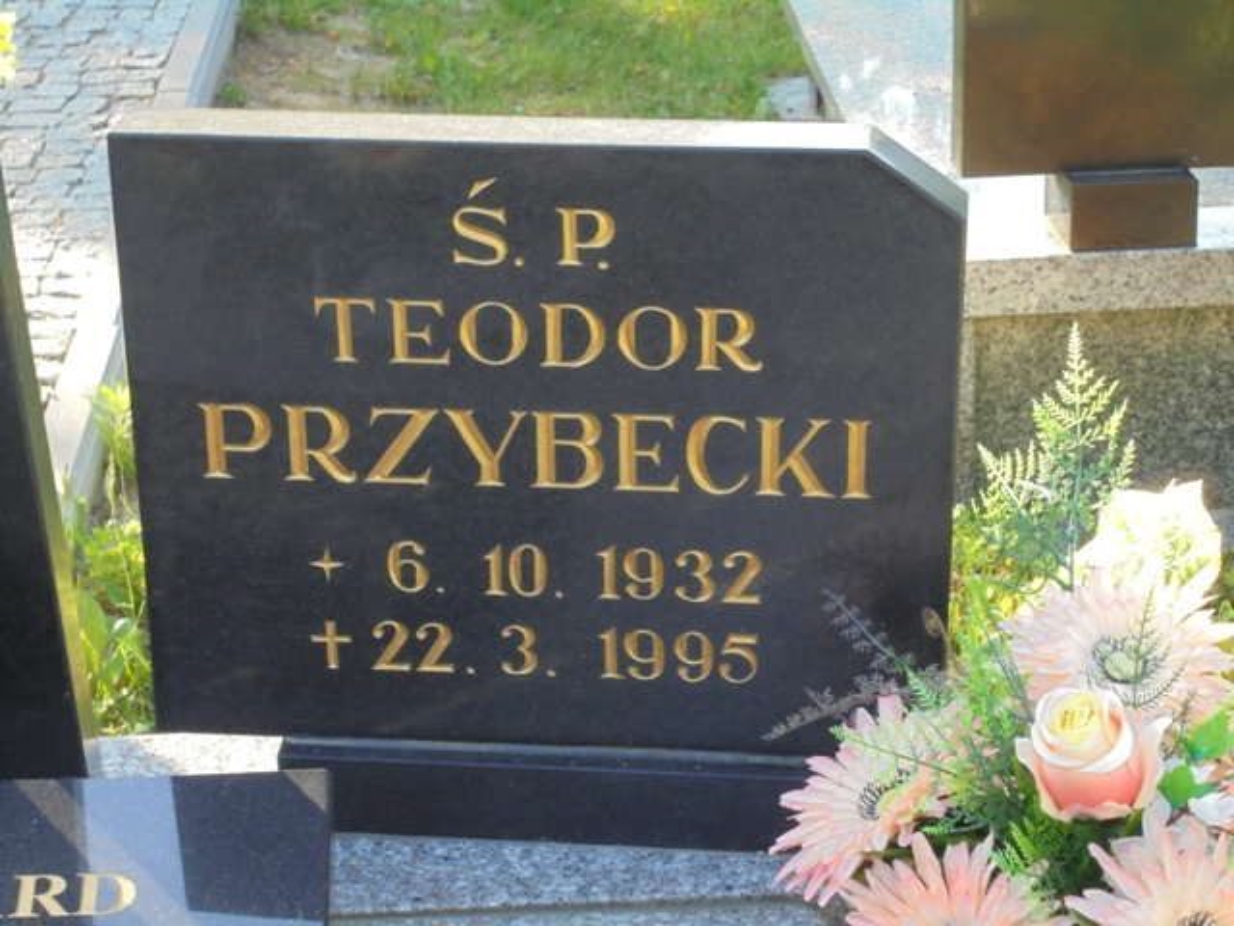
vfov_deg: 17.8
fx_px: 2959
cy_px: 463
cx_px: 617
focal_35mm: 83
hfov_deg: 23.6
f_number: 6.7
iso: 200
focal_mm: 14.9
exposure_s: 1/60
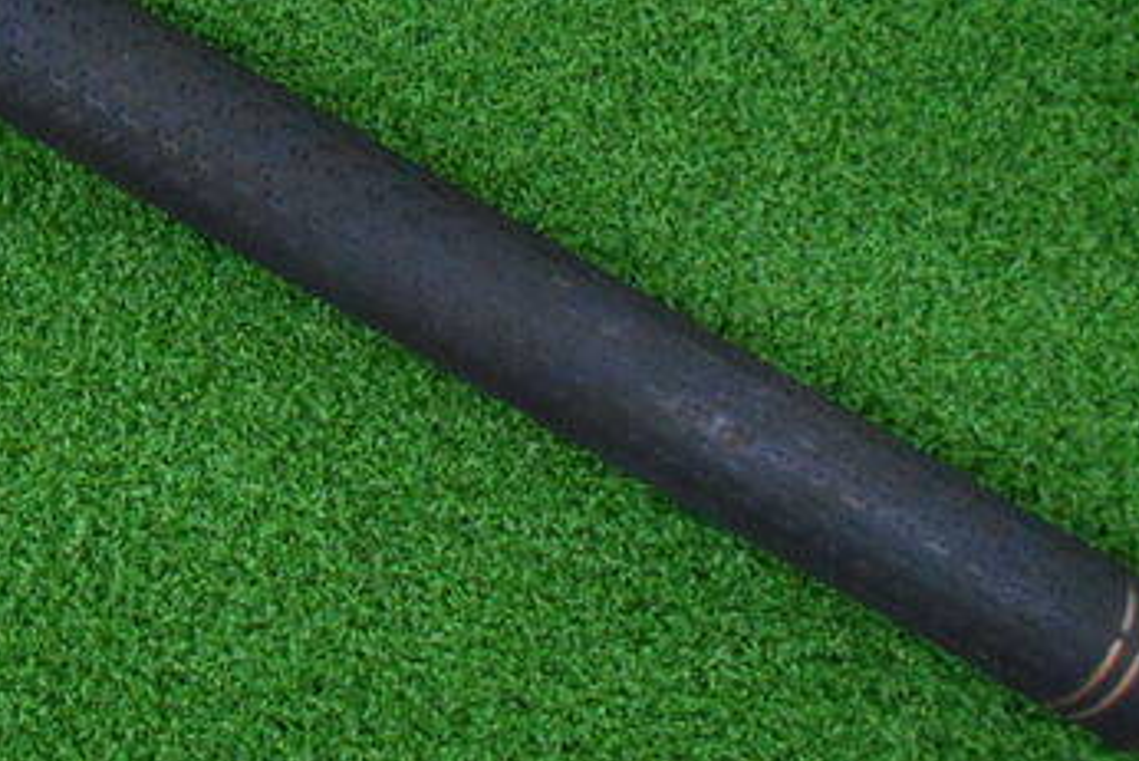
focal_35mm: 50
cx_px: 128
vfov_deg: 26.4
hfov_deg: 37.2
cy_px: 128
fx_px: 1583
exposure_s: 1/80
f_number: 3.2
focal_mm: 4.6
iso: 800
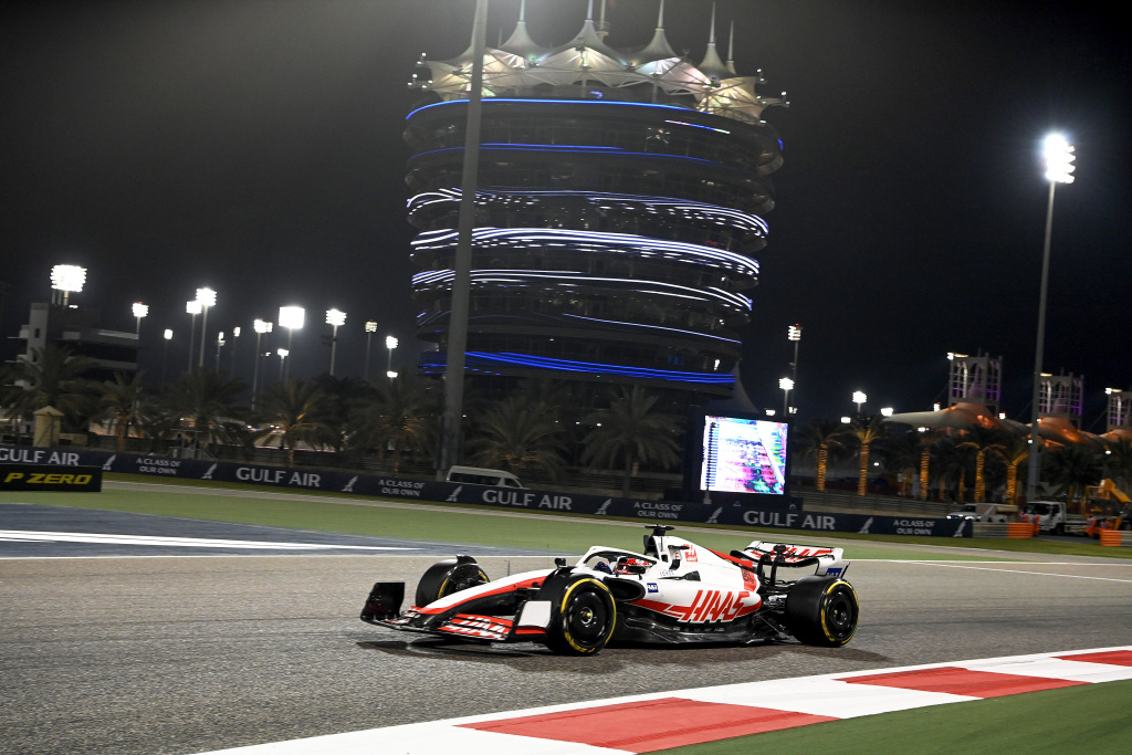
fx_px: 1635
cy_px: 378
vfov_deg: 26.0
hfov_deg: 38.2
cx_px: 566
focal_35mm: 52
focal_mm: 52
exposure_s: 1/500
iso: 4000
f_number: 6.3
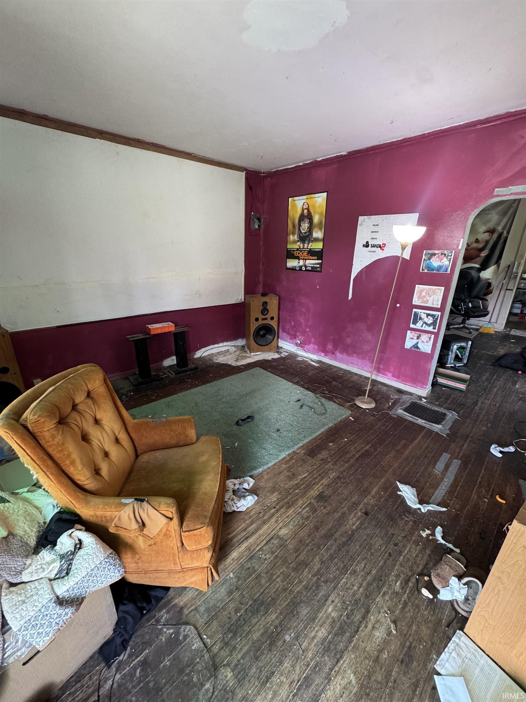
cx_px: 263
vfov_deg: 102.1
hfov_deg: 85.7
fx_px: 284
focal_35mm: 14
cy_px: 351
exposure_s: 1/60
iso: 500
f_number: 2.2
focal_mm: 2.22
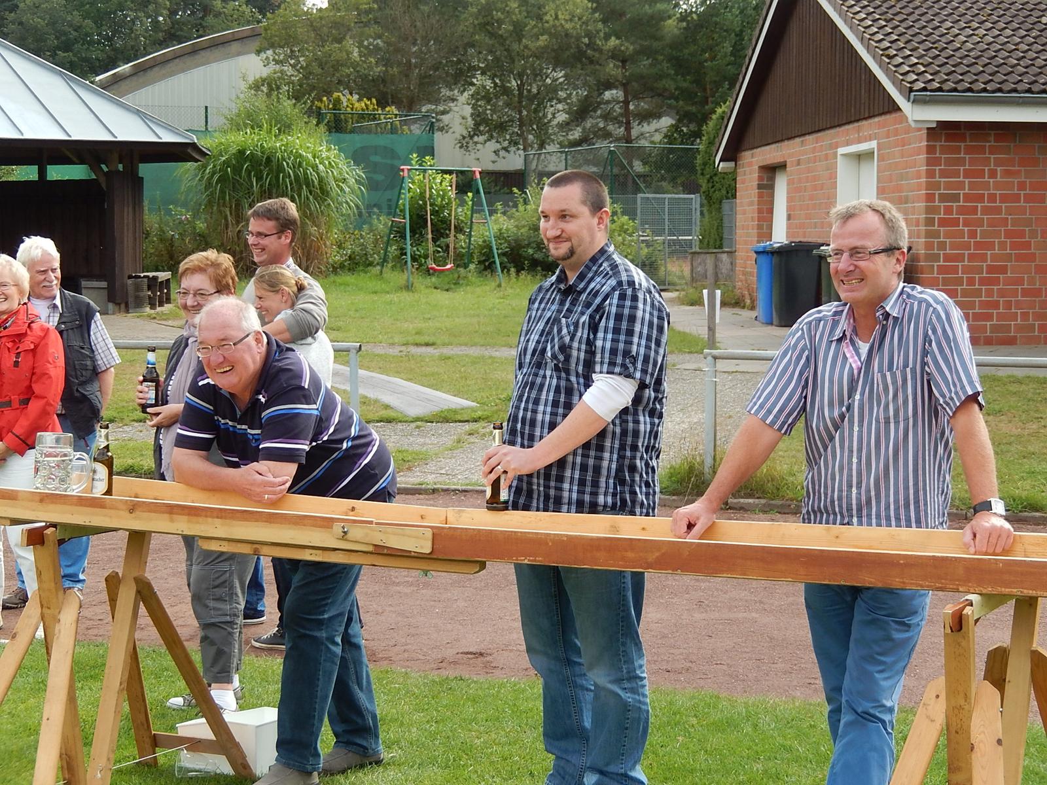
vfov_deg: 21.9
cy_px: 392
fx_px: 2026
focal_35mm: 67
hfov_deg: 29.0
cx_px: 524
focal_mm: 12
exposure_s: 1/160
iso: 125
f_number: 4.8
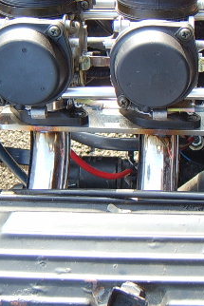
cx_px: 224
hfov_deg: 20.3
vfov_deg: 31.3
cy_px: 120
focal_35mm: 64
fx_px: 543
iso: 100
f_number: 2.7
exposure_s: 1/114
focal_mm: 8.13
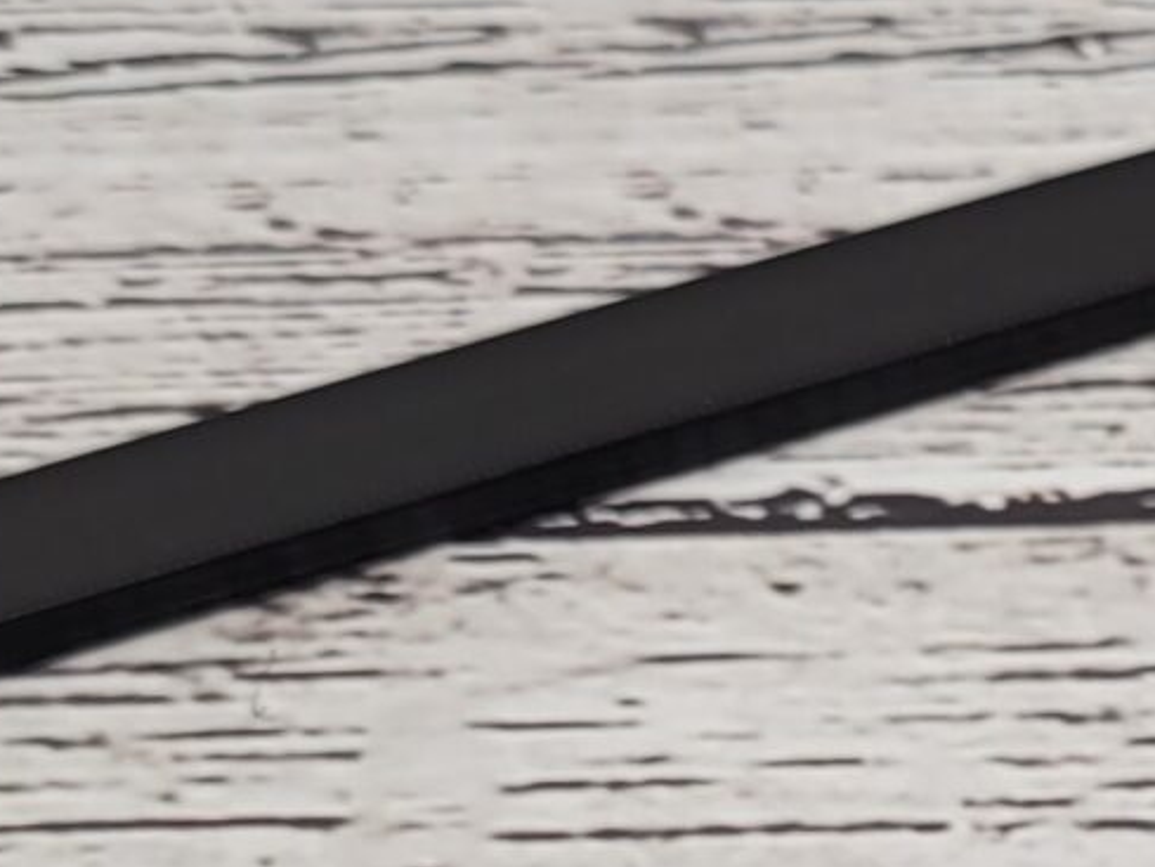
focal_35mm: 136
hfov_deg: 13.6
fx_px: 4539
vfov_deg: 10.3
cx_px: 1779
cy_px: 1557
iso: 40
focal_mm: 5.4
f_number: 1.8
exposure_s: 1/201
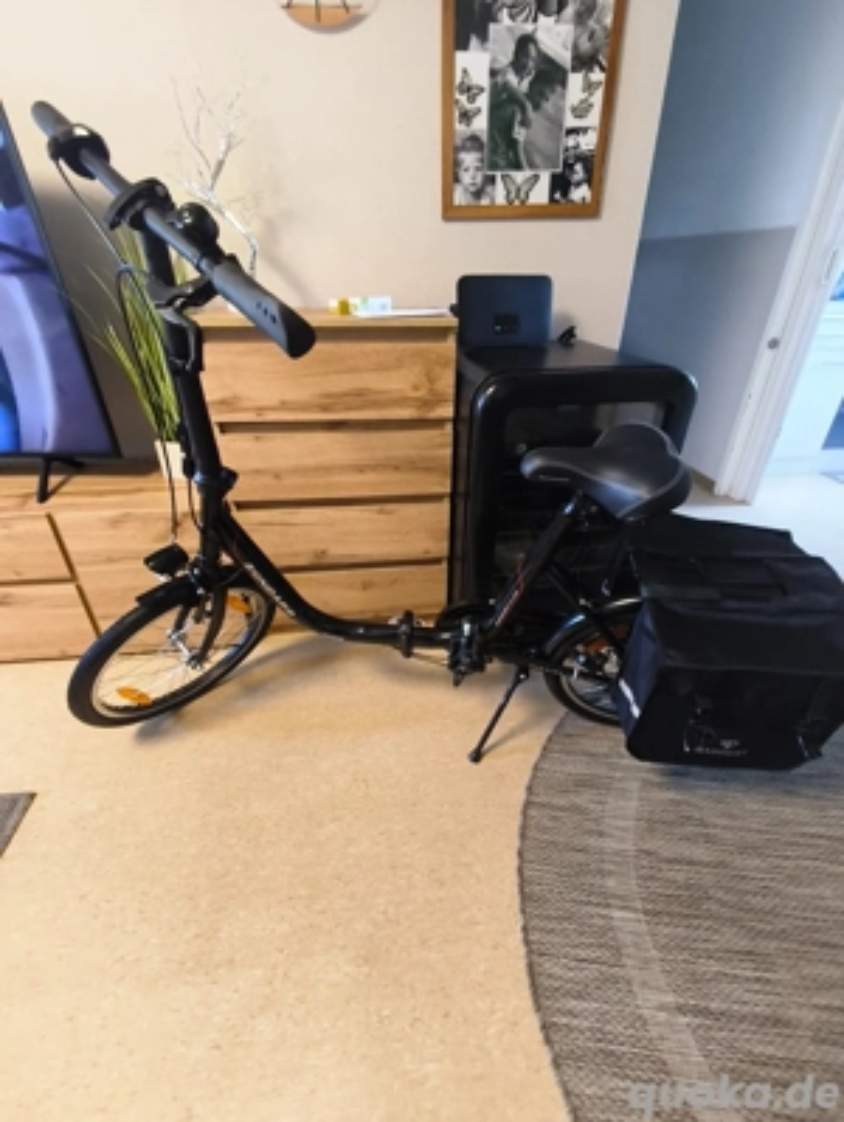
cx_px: 422
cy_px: 561
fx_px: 487
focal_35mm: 15
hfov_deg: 81.8
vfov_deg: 98.1
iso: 320
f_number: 2.2
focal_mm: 1.65
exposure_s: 1/33.3
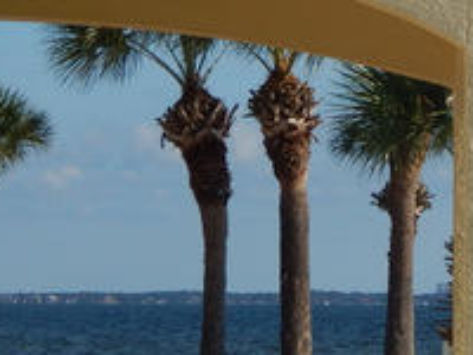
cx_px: 615
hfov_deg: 7.2
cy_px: 95
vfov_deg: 5.5
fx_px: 3717
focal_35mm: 272
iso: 125
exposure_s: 1/1000
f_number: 4.3
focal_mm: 15.3
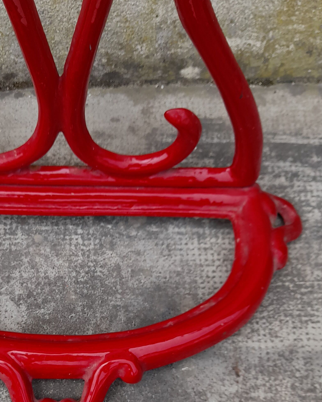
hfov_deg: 29.7
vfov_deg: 36.2
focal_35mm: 50
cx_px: 78
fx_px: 596
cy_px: 314
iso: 20
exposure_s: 1/420
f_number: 2
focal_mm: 4.6
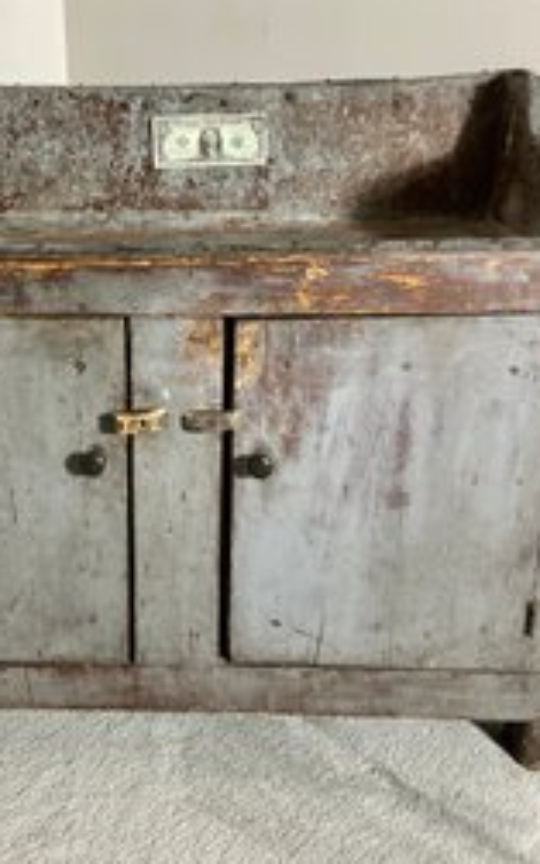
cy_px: 432
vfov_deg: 47.2
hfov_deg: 30.4
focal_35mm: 42
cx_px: 184
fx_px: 988
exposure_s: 1/50
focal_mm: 3
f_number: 1.8
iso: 100
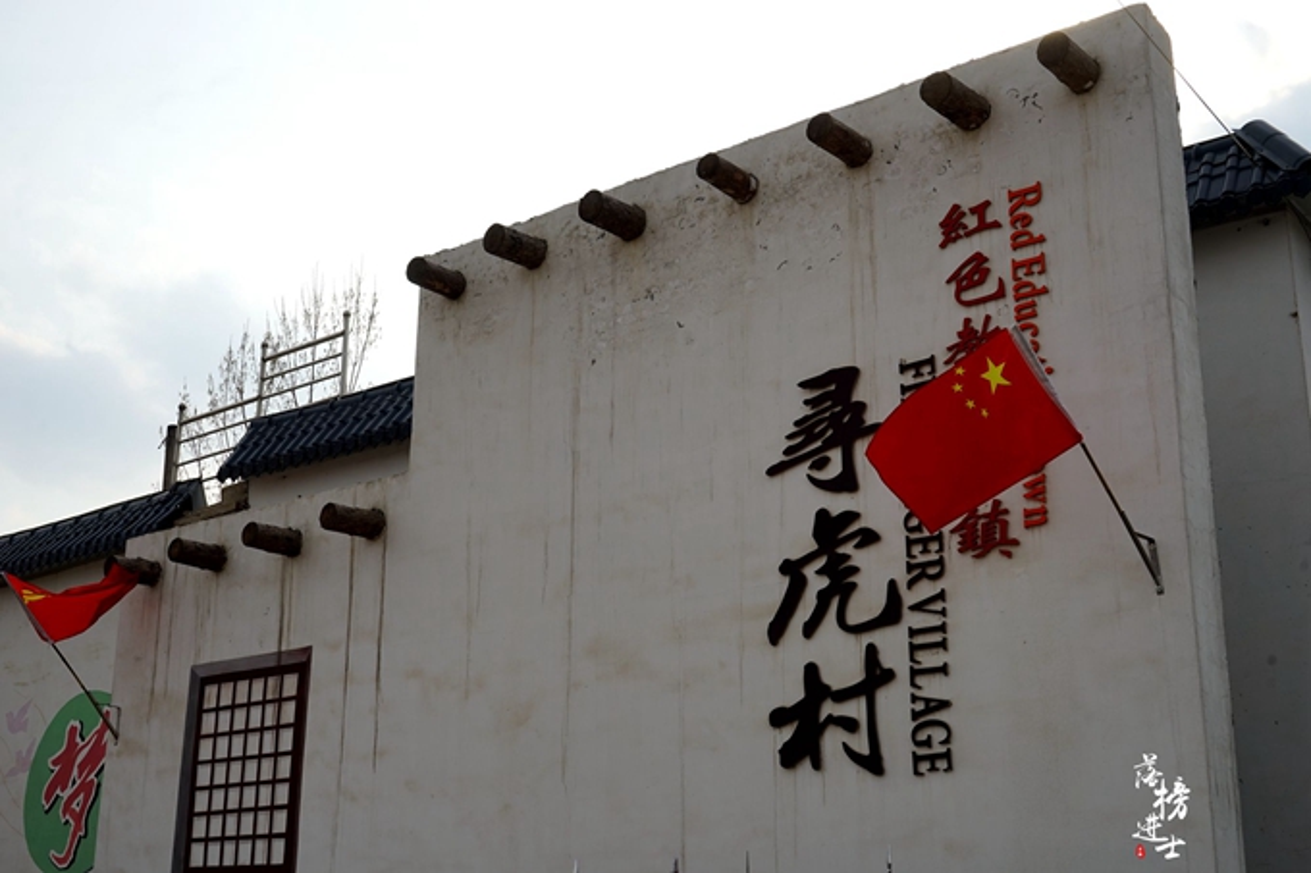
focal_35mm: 44
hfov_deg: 44.5
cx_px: 656
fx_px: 1602
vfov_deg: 30.5
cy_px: 436
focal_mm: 44
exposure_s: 1/200
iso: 100
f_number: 11
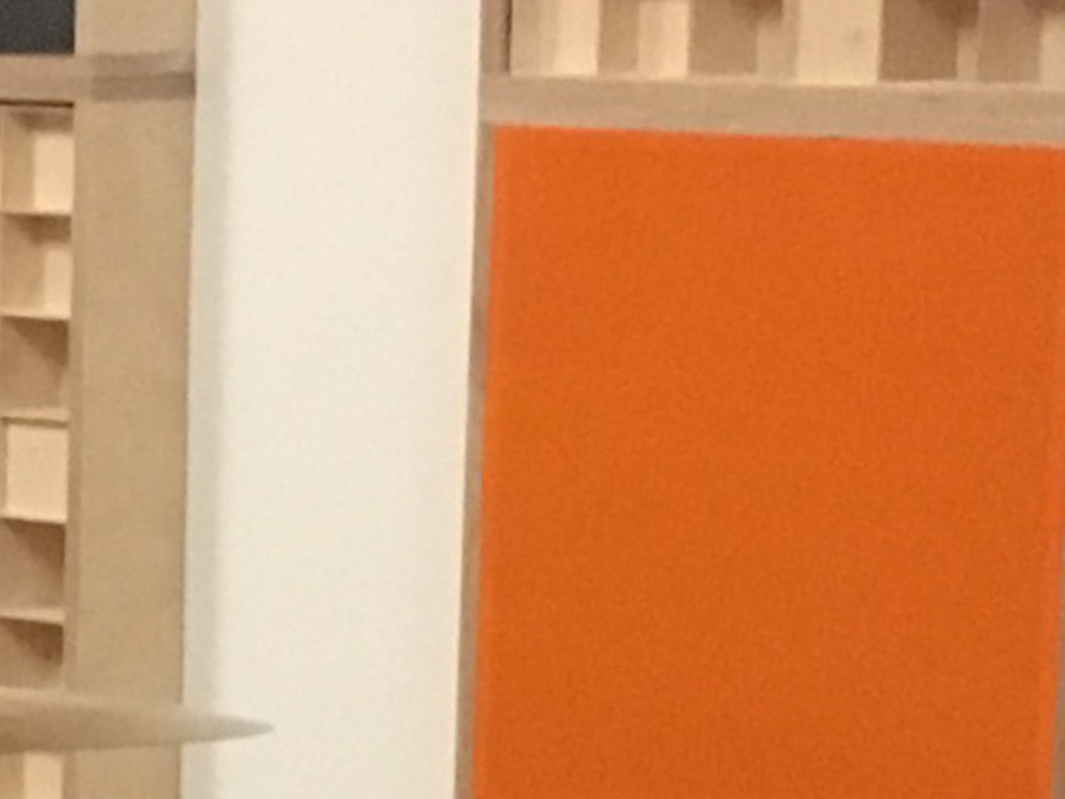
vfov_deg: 8.0
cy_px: 942
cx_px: -684
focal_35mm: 185
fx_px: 5692
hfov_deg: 10.2
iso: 320
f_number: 2.2
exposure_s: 1/17
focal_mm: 4.15
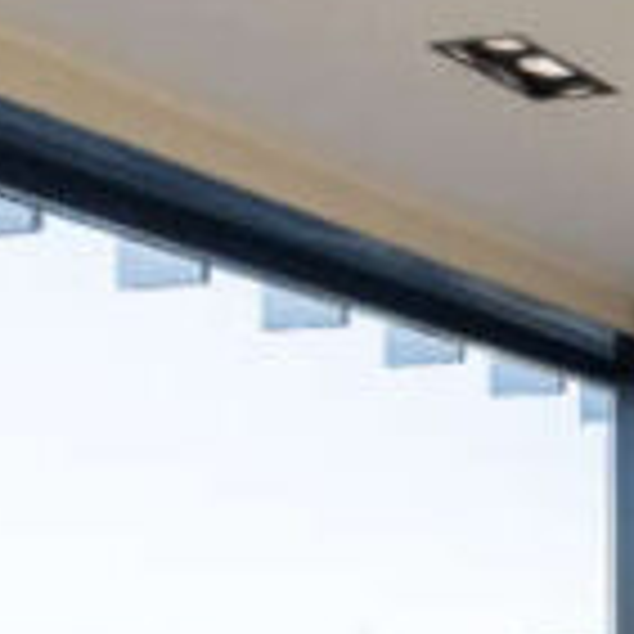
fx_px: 2051
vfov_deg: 16.5
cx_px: 1223
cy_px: 857
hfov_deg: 14.8
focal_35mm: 99
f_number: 4.5
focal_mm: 16
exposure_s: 1/125
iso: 100
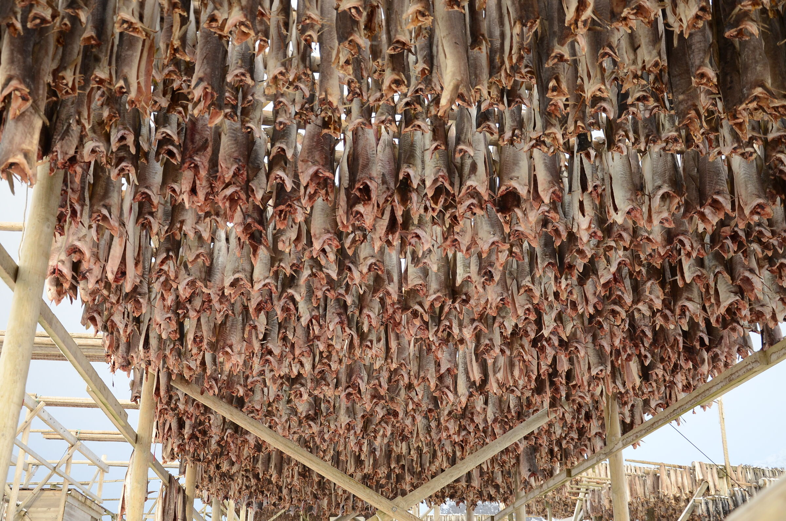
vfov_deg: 31.8
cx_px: 393
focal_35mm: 42
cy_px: 260
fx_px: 915
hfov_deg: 46.5
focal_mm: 28
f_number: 4.5
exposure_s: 1/320
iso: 500
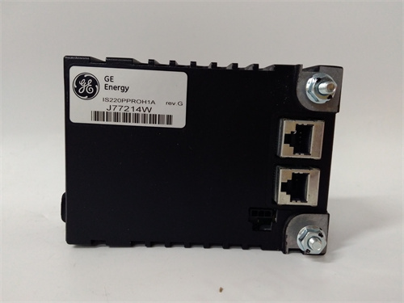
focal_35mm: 27
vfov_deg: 51.4
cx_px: 202
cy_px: 152
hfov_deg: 65.3
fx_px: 315
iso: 472
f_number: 2
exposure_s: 1/33
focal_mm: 3.79
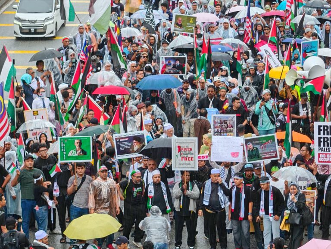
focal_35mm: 245
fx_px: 2343
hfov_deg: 8.1
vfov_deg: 6.1
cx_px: 166
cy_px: 124
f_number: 2.6
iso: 200
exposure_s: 1/100
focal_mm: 15.38
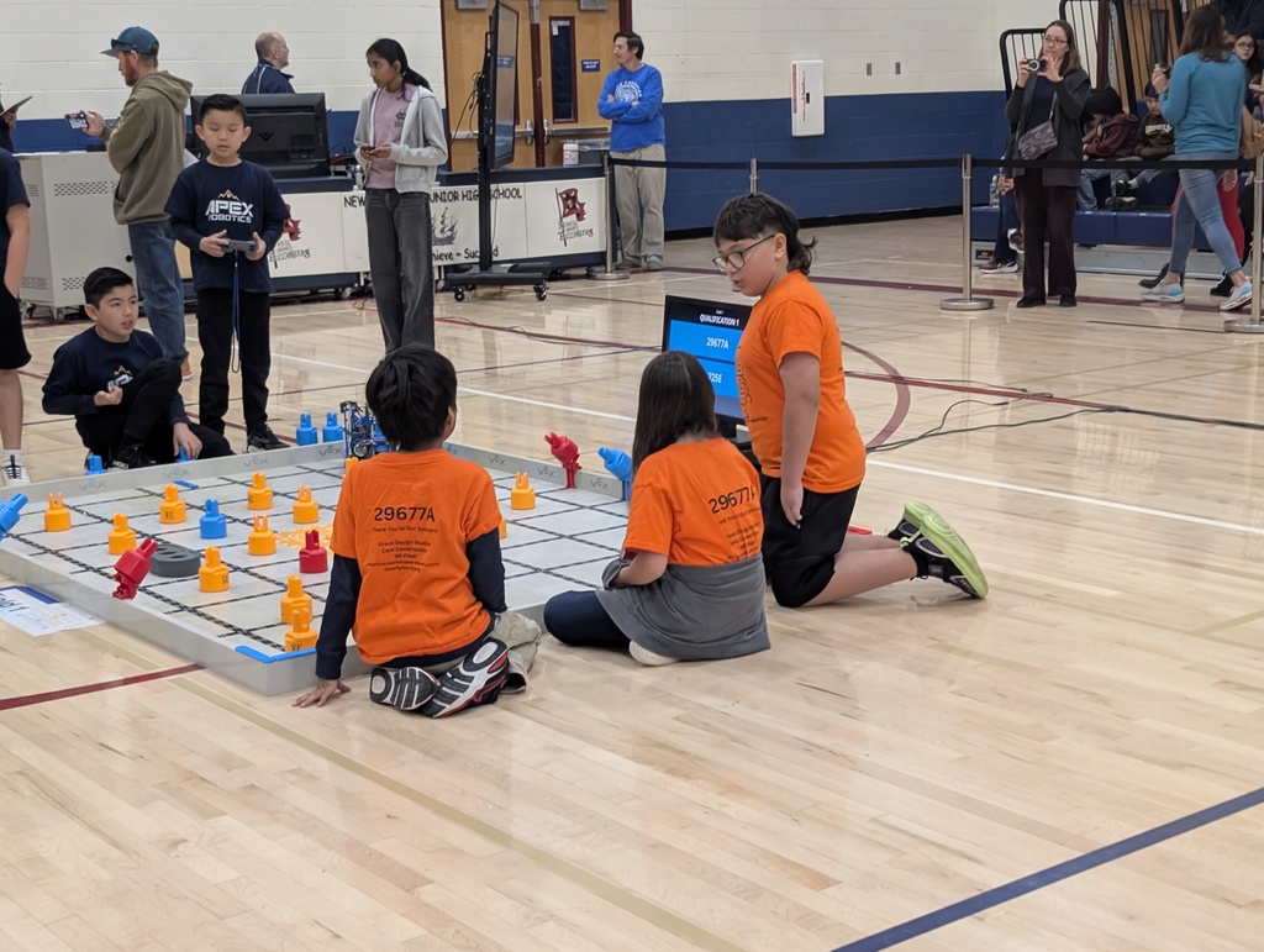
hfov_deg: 38.9
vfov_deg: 29.7
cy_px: 476
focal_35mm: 49
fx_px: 1792
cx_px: 632
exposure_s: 1/120
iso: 377
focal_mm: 6.9
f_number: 1.68
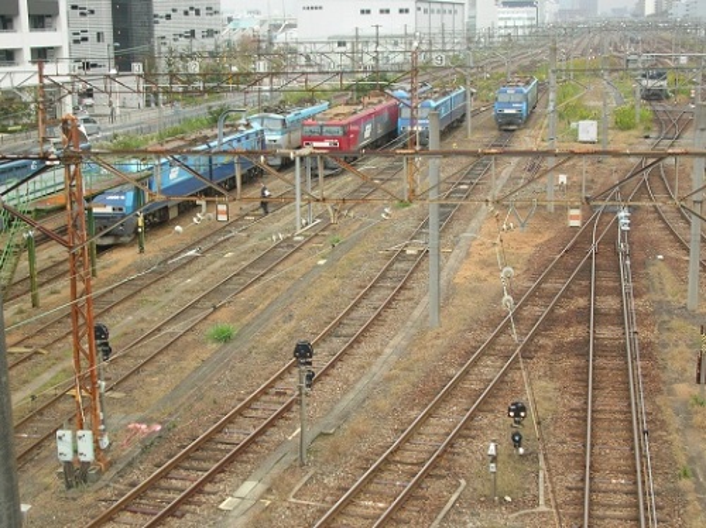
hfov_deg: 31.2
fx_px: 1263
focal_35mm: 62
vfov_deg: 23.6
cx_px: 353
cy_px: 264
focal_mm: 10.2
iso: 50
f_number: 3.6
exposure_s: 1/32.8
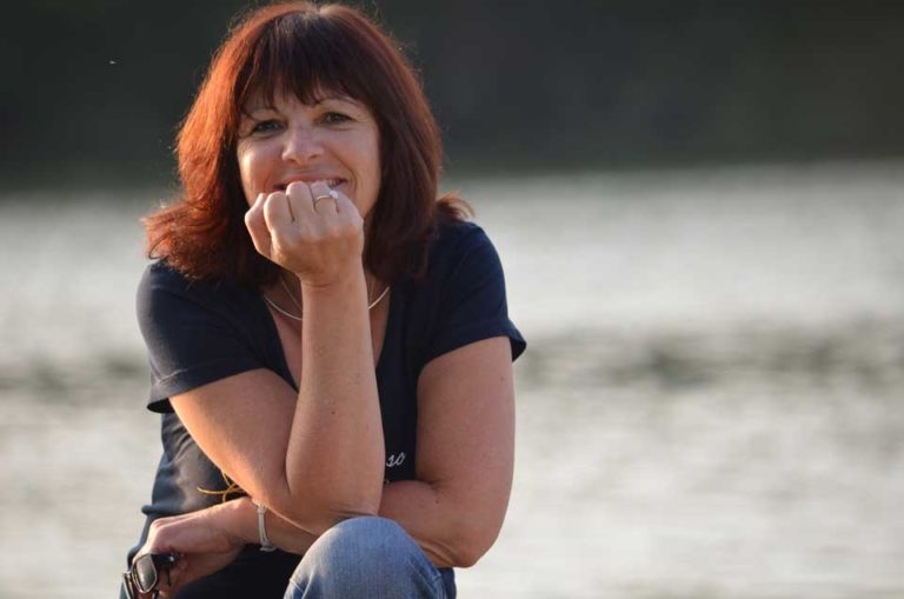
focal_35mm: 330
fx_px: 8271
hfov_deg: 6.3
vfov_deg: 4.1
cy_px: 300
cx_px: 452
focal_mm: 220
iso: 160
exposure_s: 1/200
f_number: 5.3
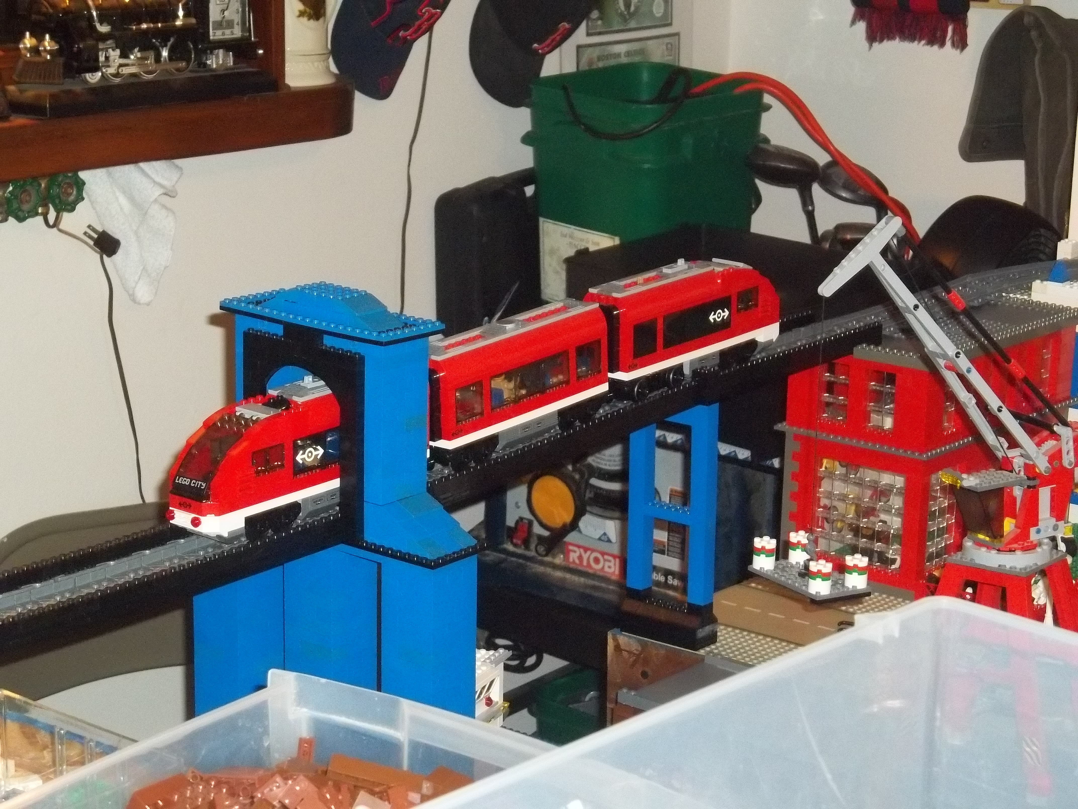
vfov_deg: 17.2
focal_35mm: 86
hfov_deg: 22.8
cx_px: 539
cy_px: 404
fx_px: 2678
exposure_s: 1/50
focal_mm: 15.4
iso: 400
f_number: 4.5
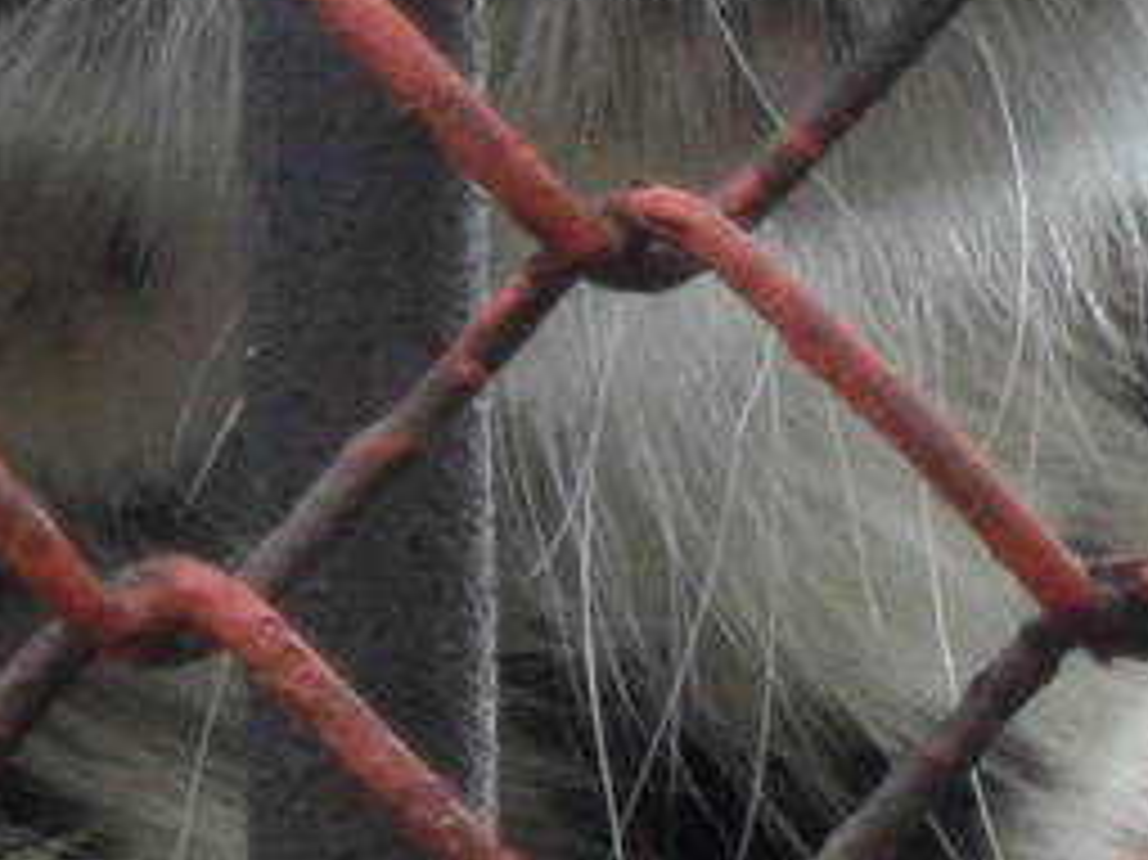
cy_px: -1225
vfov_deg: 1.3
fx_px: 37424
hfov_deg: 1.8
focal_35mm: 1129
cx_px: -473
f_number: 4.4
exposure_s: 1/60
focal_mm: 29.7
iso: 200
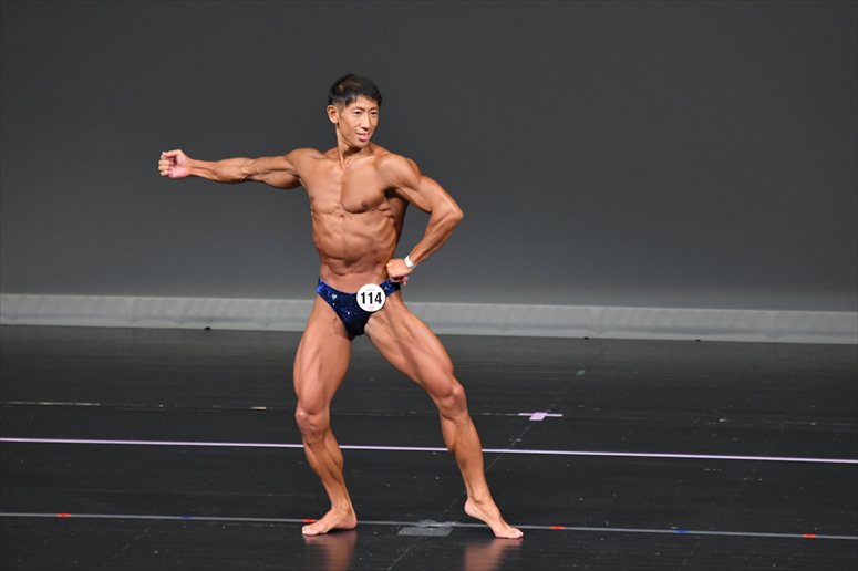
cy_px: 286
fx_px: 8219
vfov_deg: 4.0
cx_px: 429
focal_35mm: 345
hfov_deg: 6.0
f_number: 5.6
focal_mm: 230
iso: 4000
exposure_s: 1/400
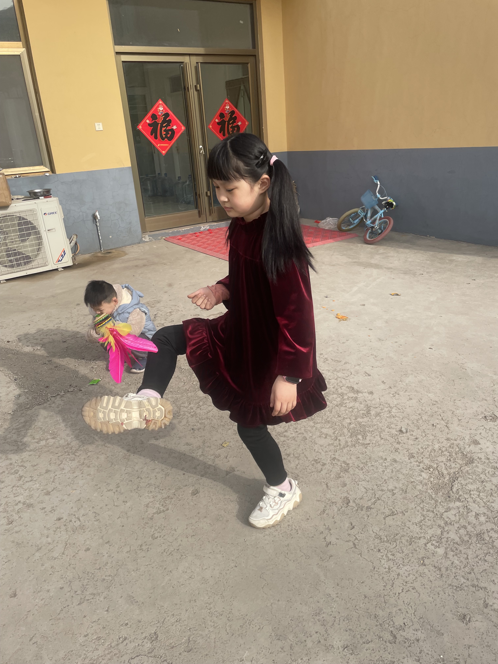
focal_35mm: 26
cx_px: 249
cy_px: 332
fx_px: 499
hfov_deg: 53.1
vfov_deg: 67.3
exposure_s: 1/1742
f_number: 1.6
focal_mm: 4.2
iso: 32
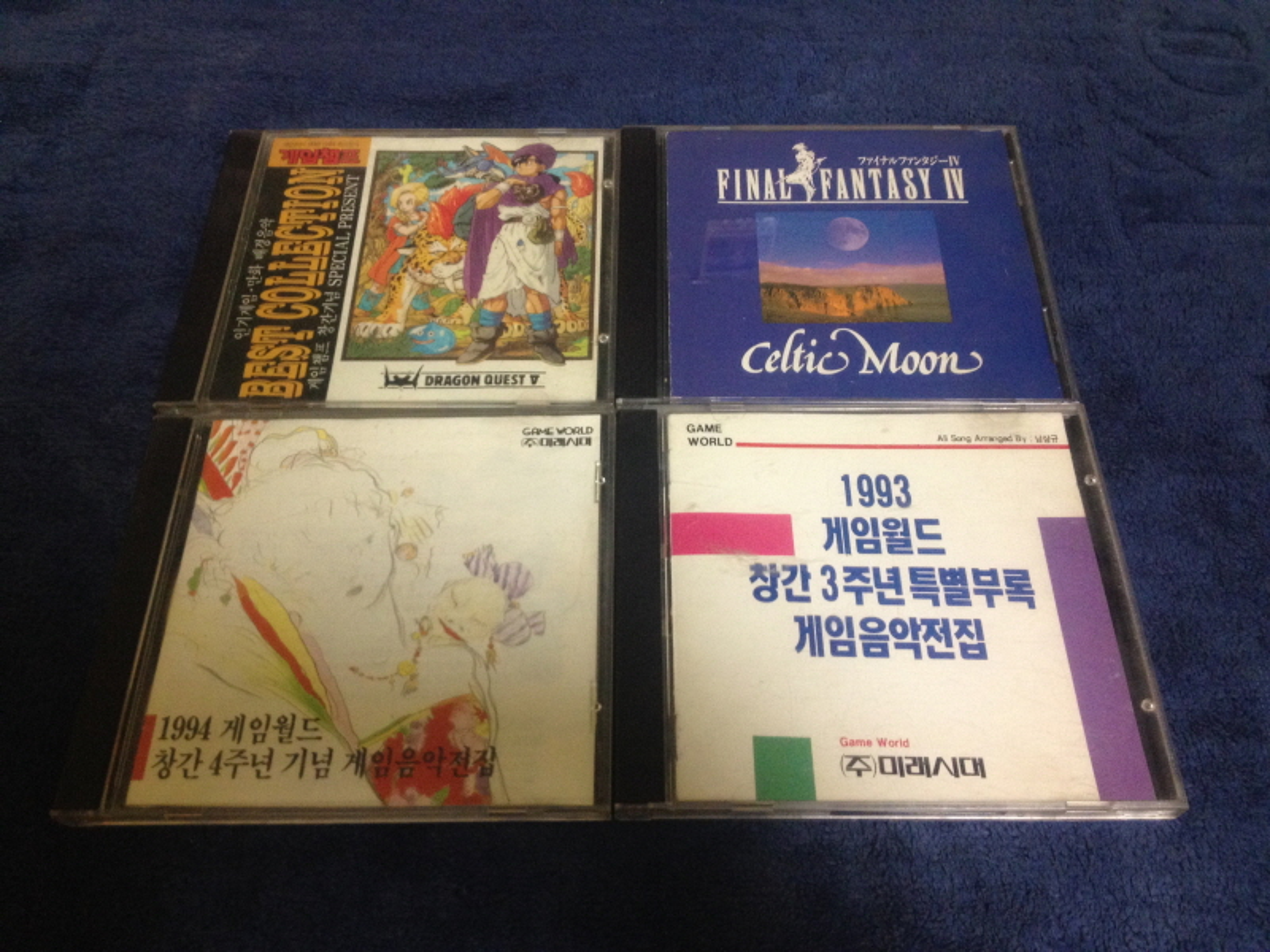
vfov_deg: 40.7
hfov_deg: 52.6
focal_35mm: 35
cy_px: 476
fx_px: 1284
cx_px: 635
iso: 250
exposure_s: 1/20
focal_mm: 4.28
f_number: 2.4
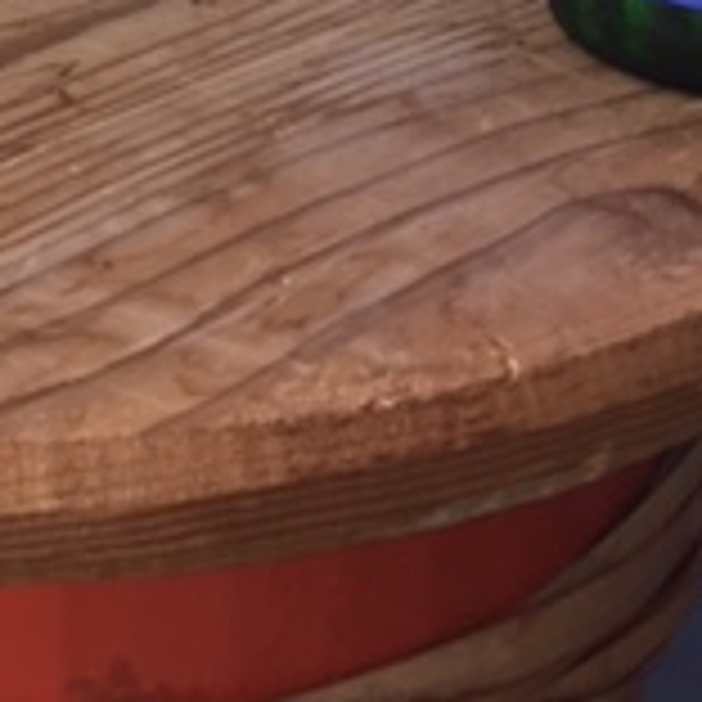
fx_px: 2409
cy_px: -621
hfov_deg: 16.1
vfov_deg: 14.3
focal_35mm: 105
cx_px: -58
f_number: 2.2
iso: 32
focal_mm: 4.15
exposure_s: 1/120
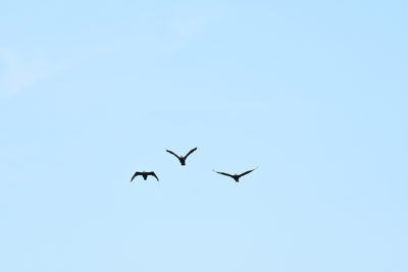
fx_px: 4251
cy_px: 136
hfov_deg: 5.5
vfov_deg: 3.7
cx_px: 204
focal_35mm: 375
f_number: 5.6
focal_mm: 250
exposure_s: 1/1000
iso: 320
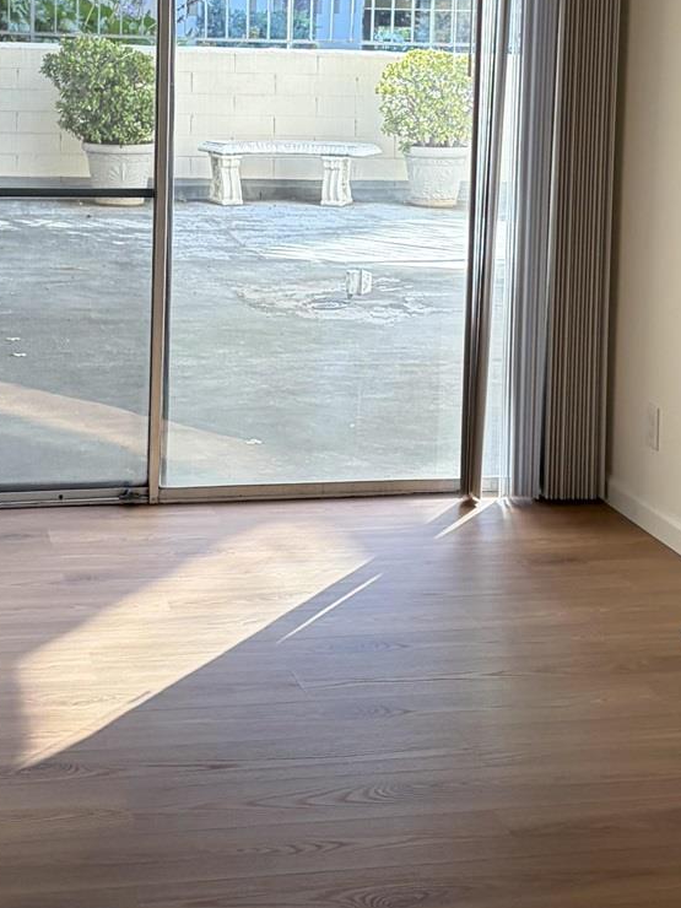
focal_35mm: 81
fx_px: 2125
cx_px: 414
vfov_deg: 23.8
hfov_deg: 18.2
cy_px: 180
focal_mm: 5.96
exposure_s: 1/120
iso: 100
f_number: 1.6
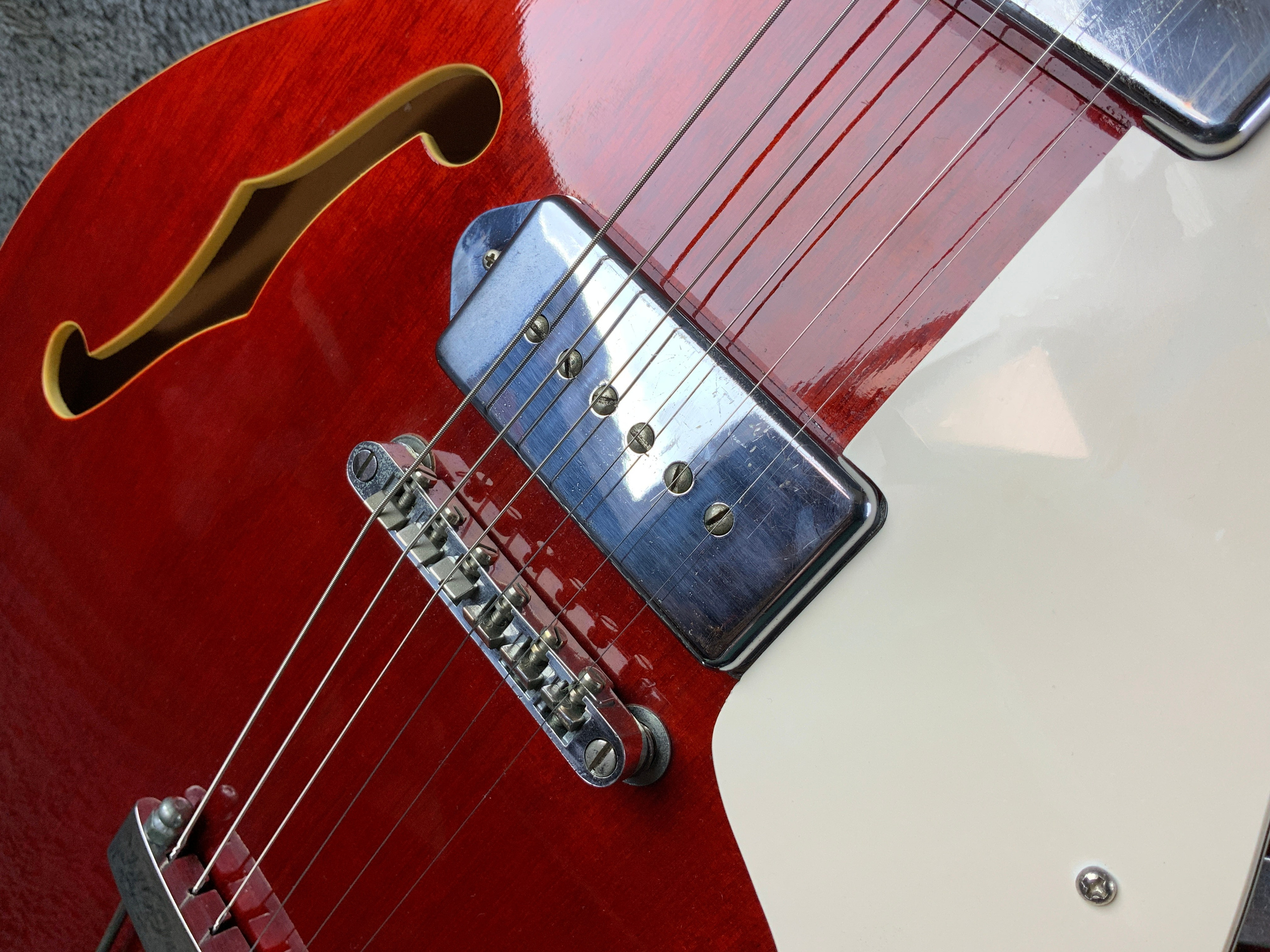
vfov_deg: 48.2
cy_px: 476
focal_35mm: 29
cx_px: 635
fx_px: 1064
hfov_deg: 61.7
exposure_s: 1/100
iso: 50
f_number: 1.8
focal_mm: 3
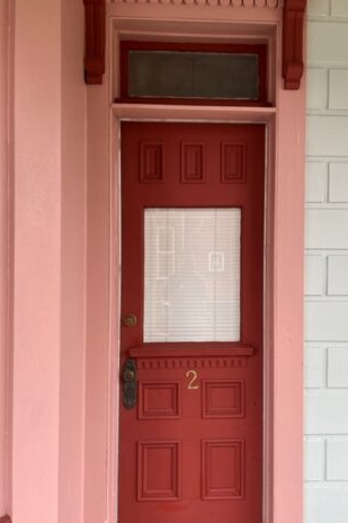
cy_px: 263
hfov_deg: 46.3
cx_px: 197
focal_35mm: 28
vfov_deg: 65.5
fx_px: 406
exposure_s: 1/121
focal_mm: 5.7
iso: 40
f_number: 1.5
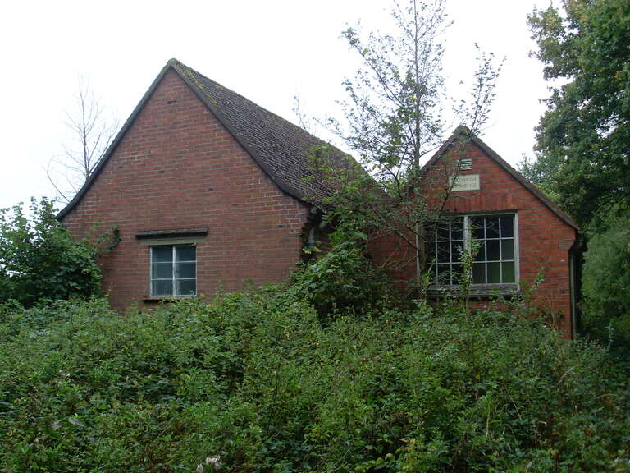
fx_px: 692
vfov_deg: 37.7
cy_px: 236
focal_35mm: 38
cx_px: 315
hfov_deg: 49.0
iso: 80
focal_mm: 6.3
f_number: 3
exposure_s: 1/180
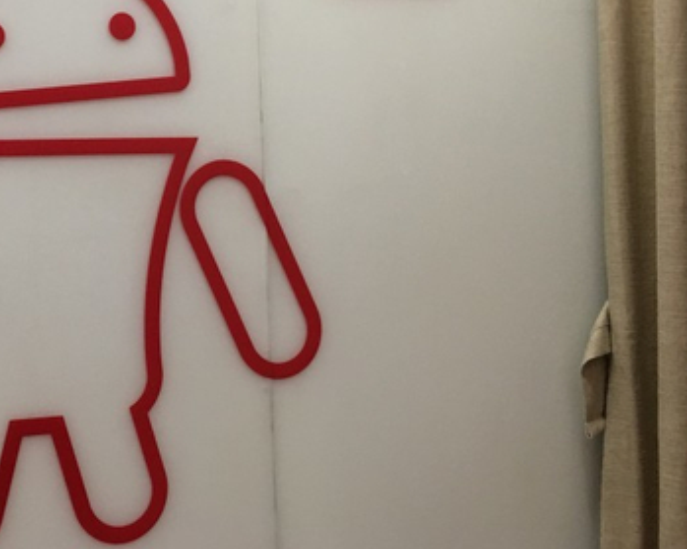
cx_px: 61
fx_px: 1057
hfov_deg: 33.9
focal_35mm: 52
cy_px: 109
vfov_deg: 28.5
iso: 64
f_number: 2.2
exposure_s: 1/33
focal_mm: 4.15
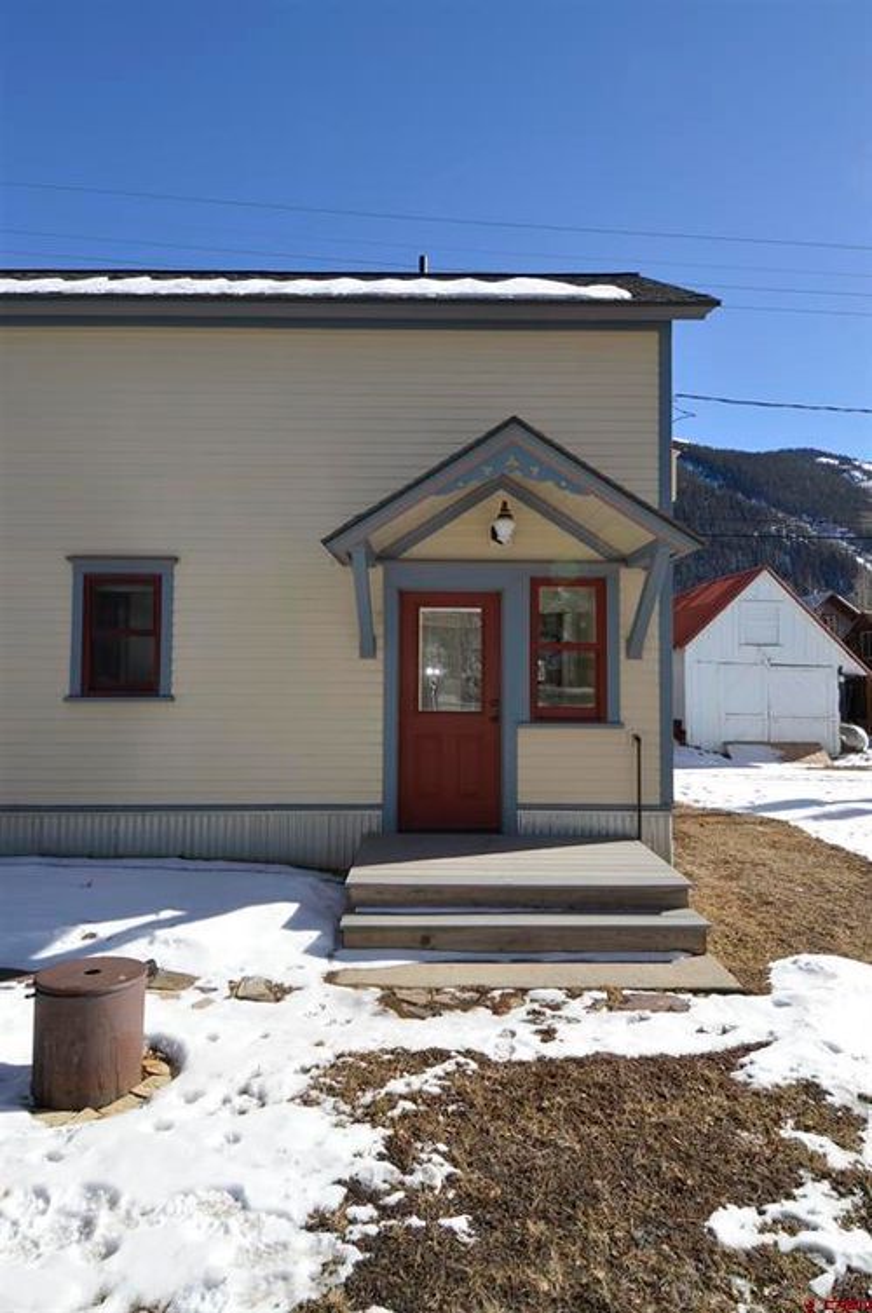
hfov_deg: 67.2
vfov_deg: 90.1
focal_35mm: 18
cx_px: 436
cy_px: 656
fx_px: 656
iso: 100
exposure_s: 1/200
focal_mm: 12
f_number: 9
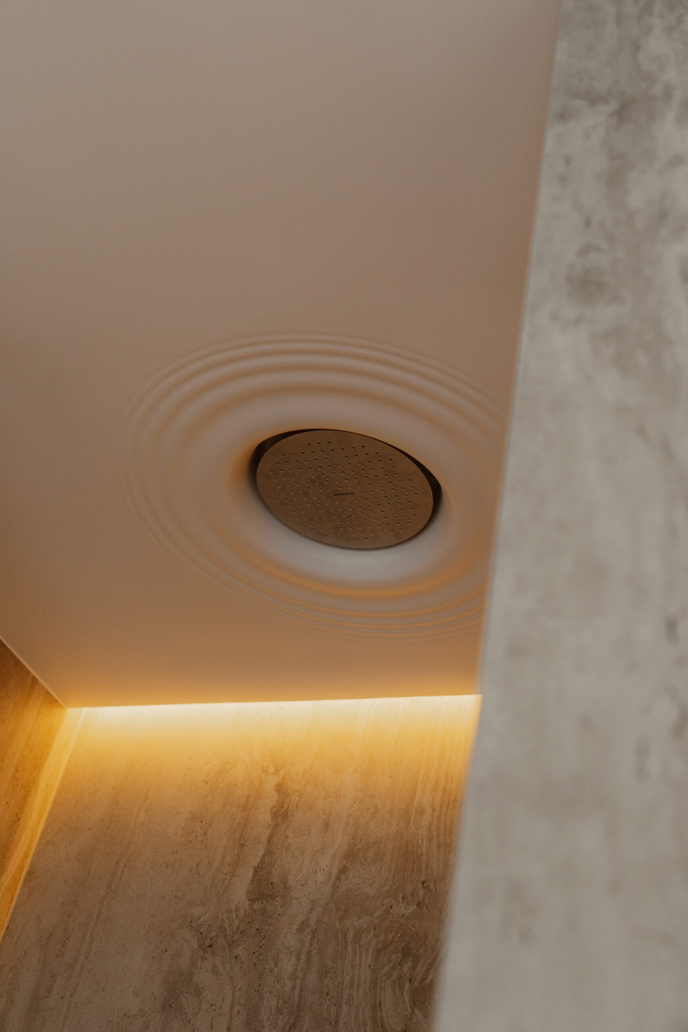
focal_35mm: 39
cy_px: 516
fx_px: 1118
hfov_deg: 34.2
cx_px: 344
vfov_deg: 49.6
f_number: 4
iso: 400
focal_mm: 39
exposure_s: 1/125
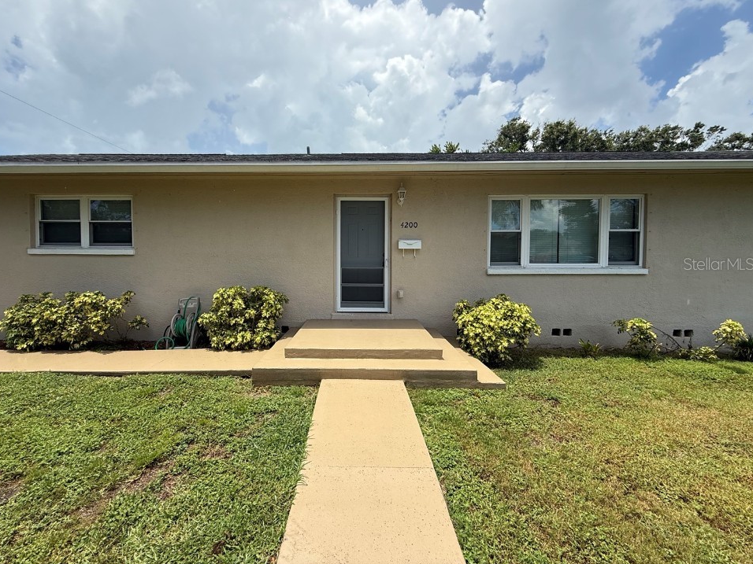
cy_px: 264
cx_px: 354
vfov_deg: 81.6
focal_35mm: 15
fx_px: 326
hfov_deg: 98.1
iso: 50
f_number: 2.2
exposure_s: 1/1399
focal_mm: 2.22
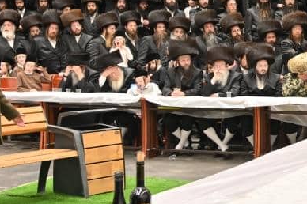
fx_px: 809
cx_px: 283
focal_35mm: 95
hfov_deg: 21.0
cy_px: 64
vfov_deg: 14.3
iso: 500
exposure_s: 1/250
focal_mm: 24
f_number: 4
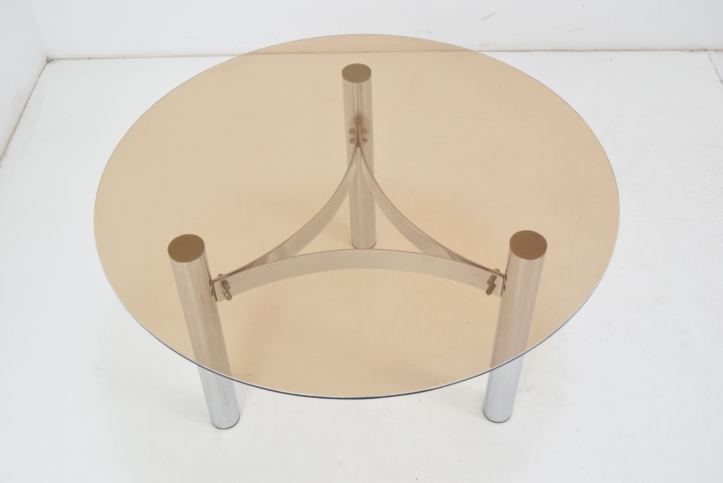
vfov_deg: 34.3
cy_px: 242
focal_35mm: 39
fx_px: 784
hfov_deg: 49.5
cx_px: 362
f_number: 6.3
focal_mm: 26
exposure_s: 1/160
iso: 1600
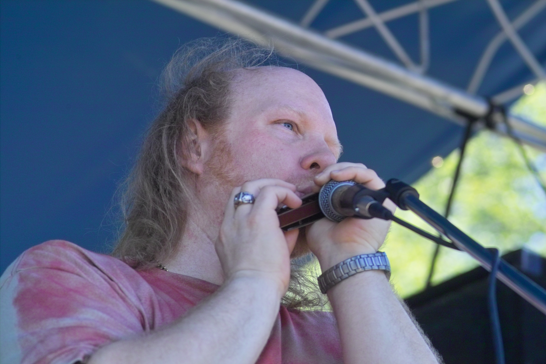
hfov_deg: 11.5
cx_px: 273
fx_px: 2715
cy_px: 182
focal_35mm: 179
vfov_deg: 7.7
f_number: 4
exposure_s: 1/180
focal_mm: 105
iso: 200
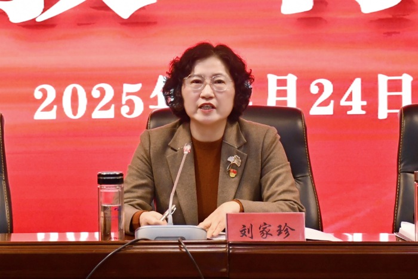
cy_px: 140
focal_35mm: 60
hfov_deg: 33.4
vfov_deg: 22.6
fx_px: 697
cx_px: 209
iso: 1800
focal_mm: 40
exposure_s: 1/125
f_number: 4.5
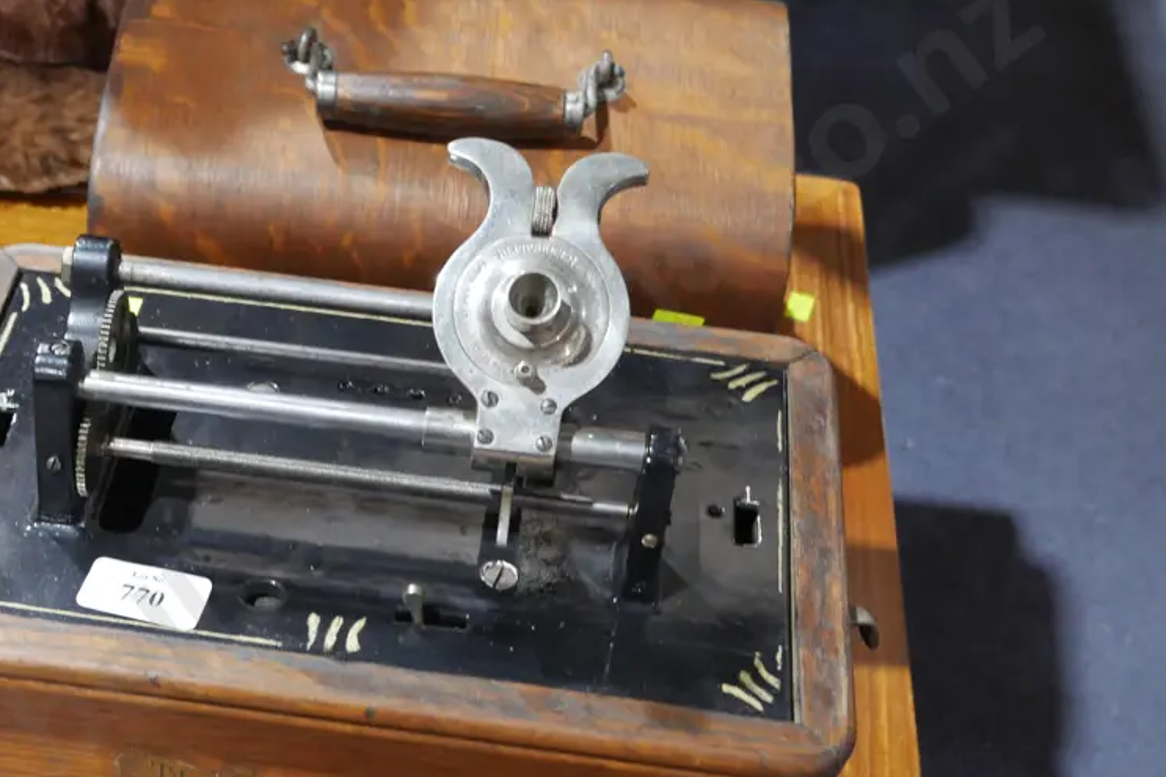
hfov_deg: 30.3
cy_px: 489
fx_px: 2137
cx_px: 381
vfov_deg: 20.6
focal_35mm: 66
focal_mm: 23
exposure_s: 1/60
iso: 1600
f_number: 5.1
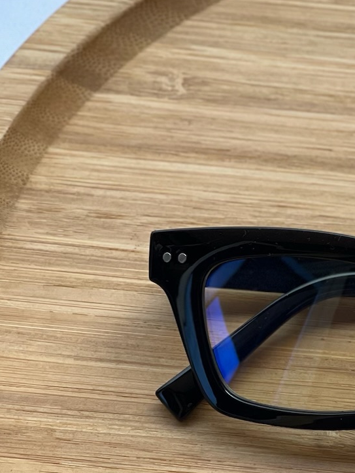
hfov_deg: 9.9
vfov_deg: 13.3
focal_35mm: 147
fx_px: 2010
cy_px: 399
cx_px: 469
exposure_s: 1/417
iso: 32
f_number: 2
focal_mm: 6
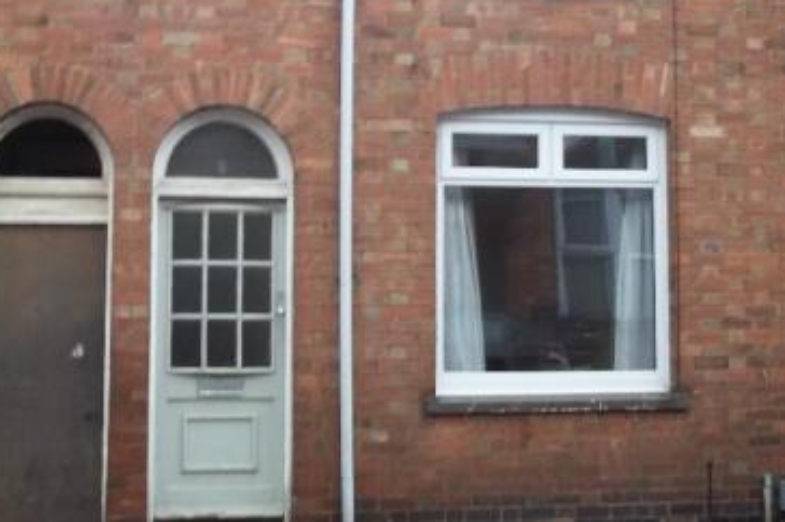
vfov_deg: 22.5
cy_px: 171
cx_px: 322
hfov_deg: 33.3
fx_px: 1307
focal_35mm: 60
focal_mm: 6.5
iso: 104
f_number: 3.1
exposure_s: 1/30
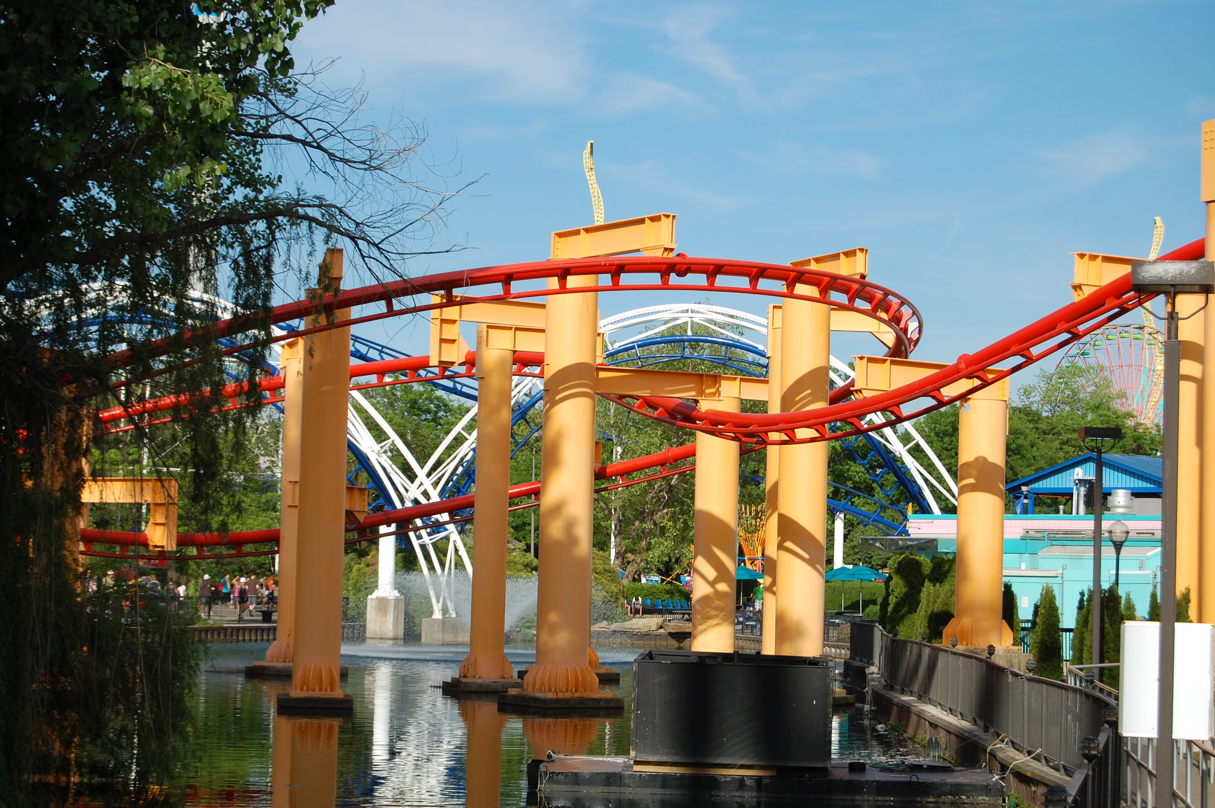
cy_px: 404
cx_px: 608
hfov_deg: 24.6
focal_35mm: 82
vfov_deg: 16.5
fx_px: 2782
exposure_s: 1/400
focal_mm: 55
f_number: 10
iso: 200
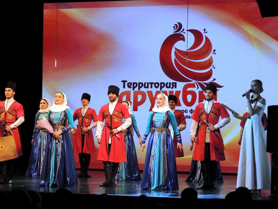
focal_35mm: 105
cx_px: 139
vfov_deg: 14.1
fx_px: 843
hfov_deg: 18.7
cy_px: 104
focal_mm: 18.7
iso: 400
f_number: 4.2
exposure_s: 1/100
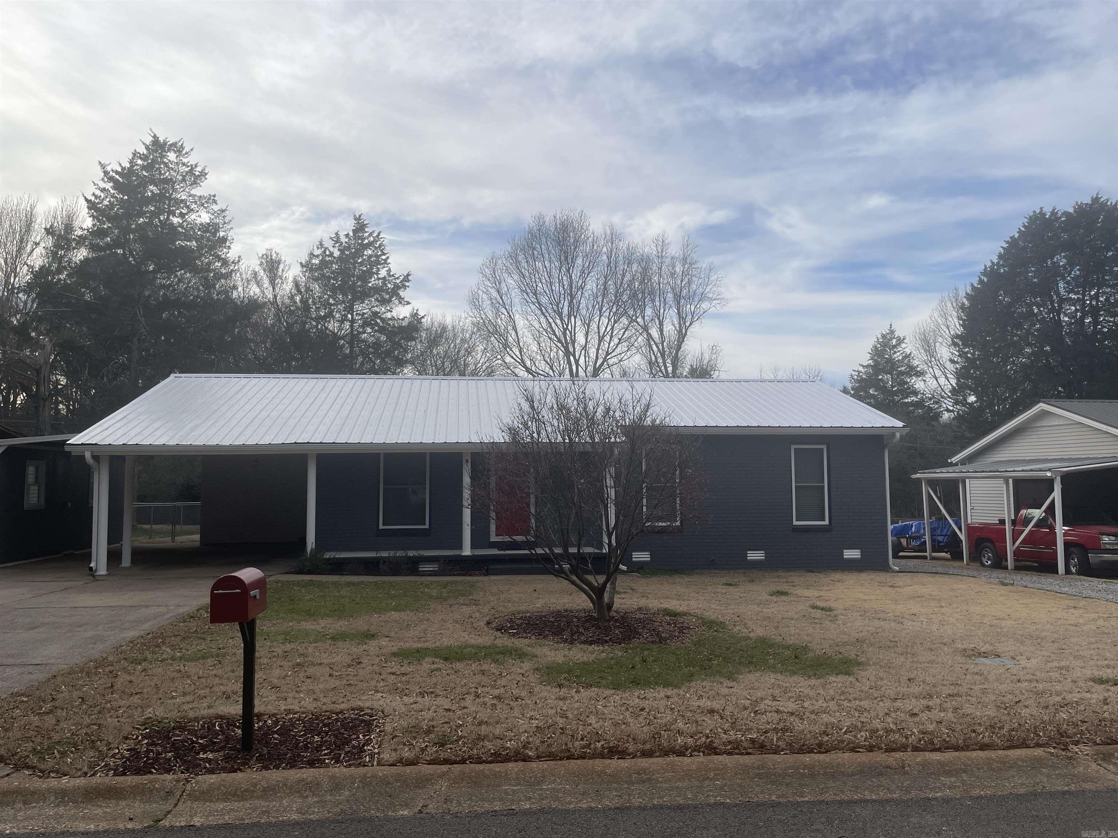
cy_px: 419
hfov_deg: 67.3
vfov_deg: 53.1
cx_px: 559
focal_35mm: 26
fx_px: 840
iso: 32
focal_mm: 4.2
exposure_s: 1/5051
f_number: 1.6
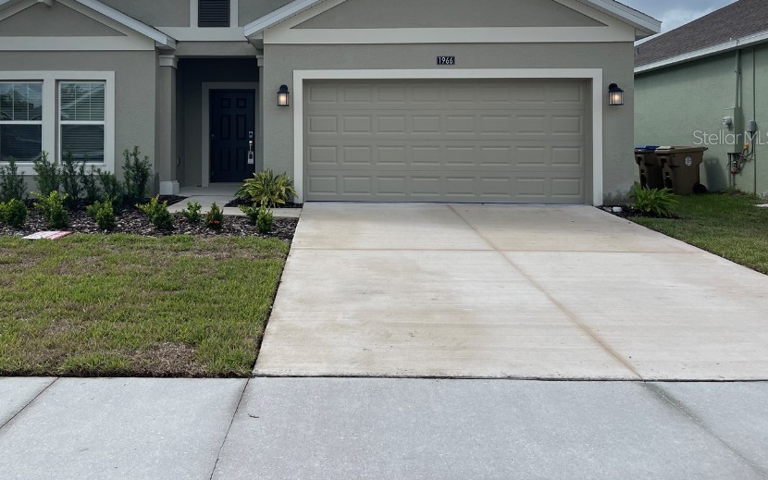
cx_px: 306
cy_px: 137
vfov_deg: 36.6
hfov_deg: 56.3
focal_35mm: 34
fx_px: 712
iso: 32
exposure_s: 1/5128
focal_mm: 5.1
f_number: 1.6
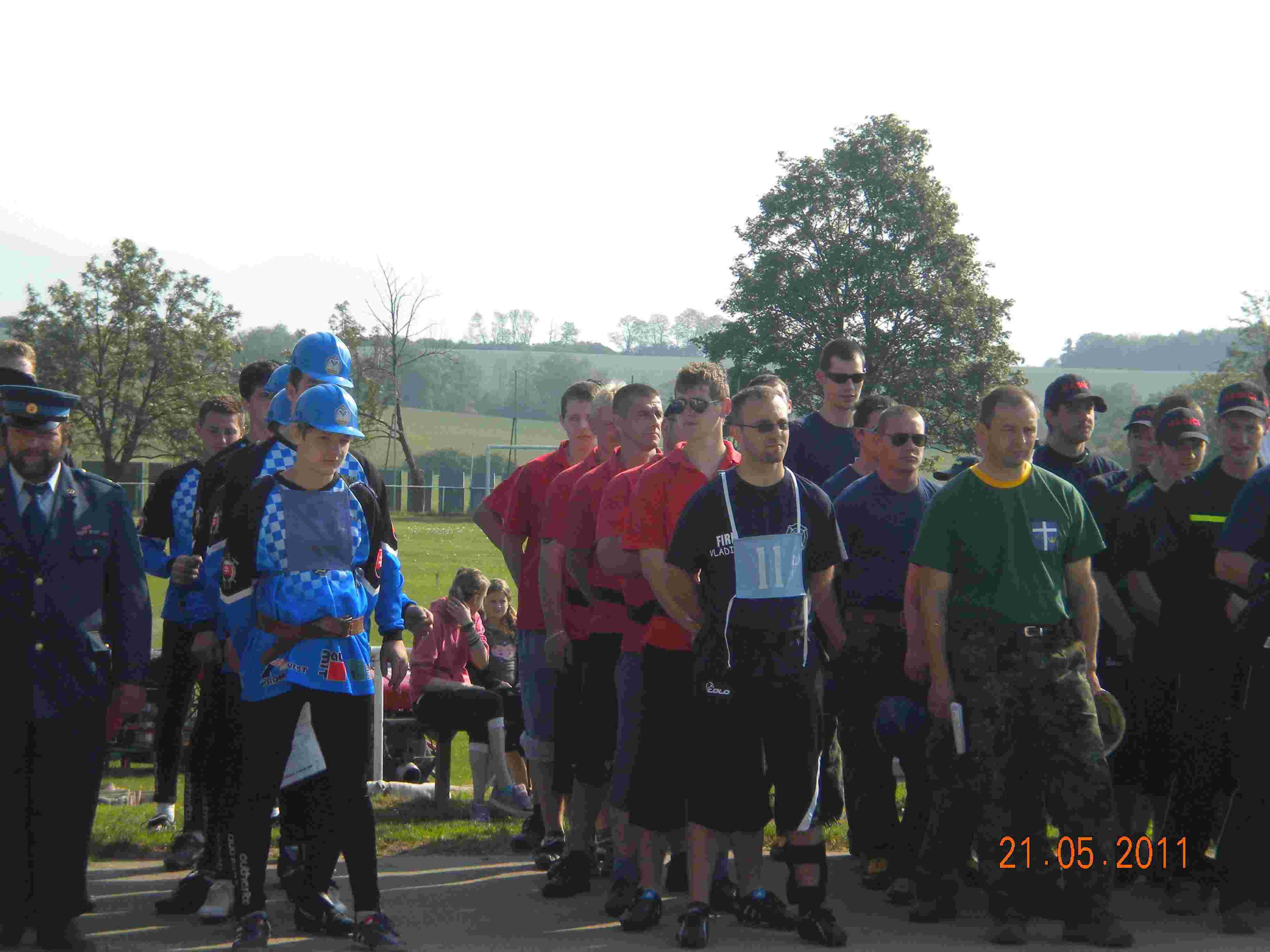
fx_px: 3852
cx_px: 635
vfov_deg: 14.1
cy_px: 476
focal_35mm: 105
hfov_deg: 18.7
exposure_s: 1/475
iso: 154
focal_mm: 18.9
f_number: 5.9
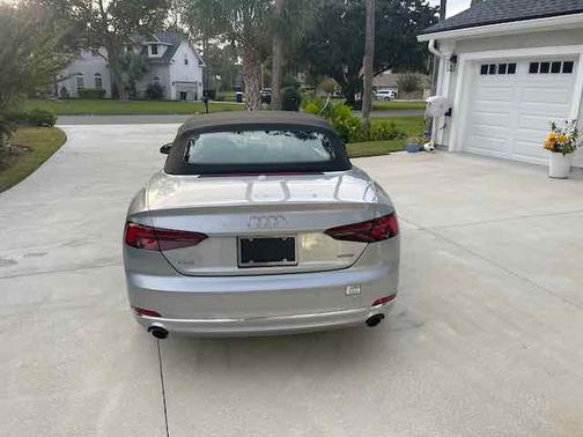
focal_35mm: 25
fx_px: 421
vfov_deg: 54.9
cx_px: 292
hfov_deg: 69.4
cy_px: 218
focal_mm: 5.1
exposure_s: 1/435
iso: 32
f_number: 1.6
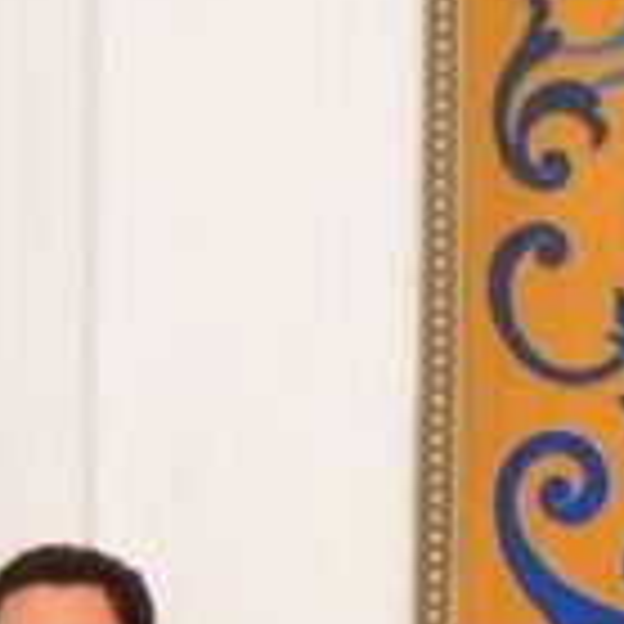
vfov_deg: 9.2
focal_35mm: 183
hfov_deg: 8.9
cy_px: 1035
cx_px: 1320
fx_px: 3732
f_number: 4
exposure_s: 1/60
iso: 1600
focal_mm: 26
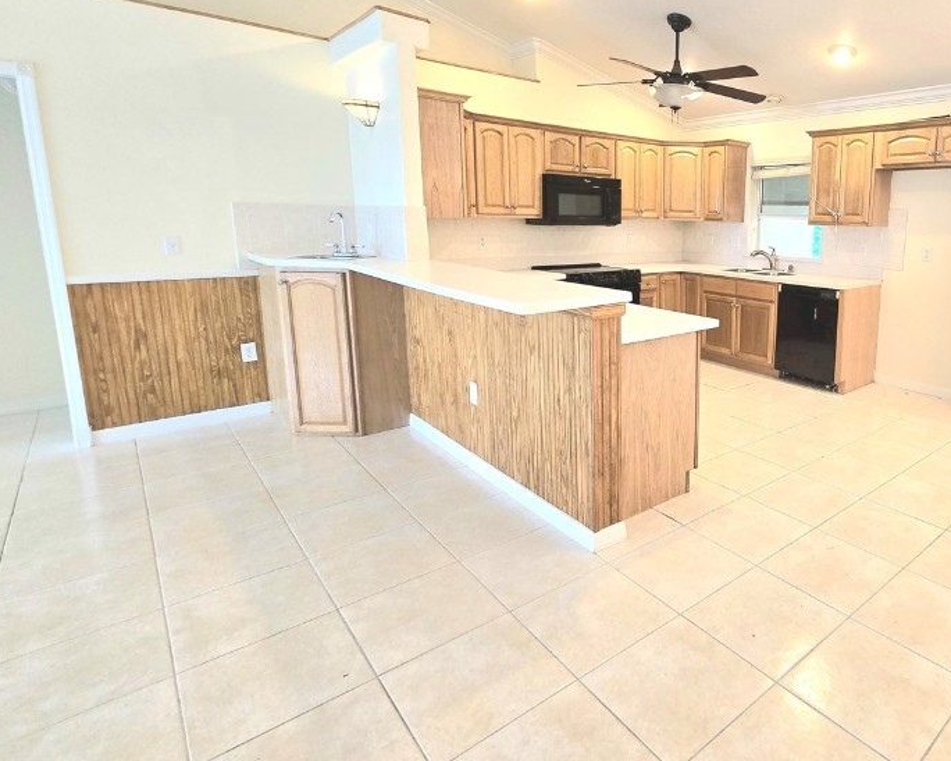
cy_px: 316
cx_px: 699
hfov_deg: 77.8
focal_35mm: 19
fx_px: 535
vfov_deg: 70.3
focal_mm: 2.2
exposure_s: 1/60.2
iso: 200
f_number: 2.2
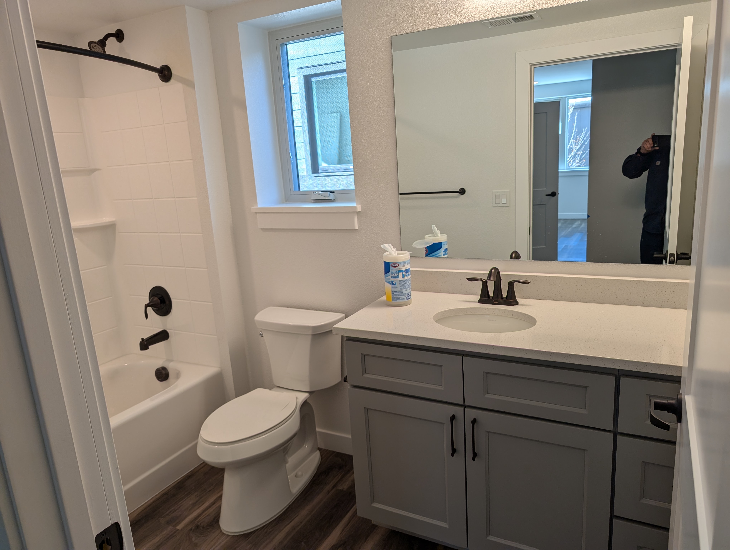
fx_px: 507
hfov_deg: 71.5
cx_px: 365
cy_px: 275
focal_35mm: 24
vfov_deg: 56.9
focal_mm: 6.9
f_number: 1.68
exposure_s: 1/120
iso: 30
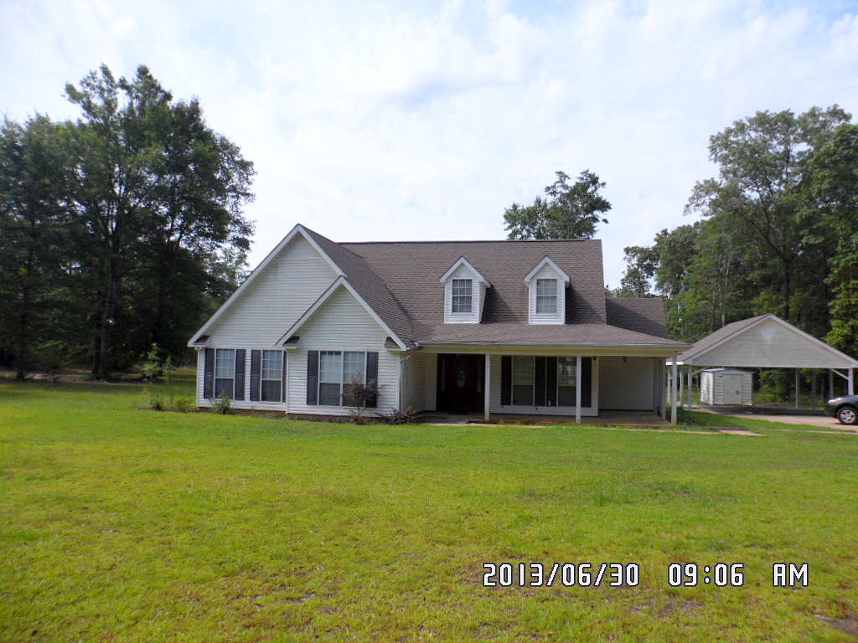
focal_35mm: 26
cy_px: 322
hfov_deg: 67.3
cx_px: 429
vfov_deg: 53.1
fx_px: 644
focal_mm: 4.9
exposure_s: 1/1000
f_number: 3.3
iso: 80
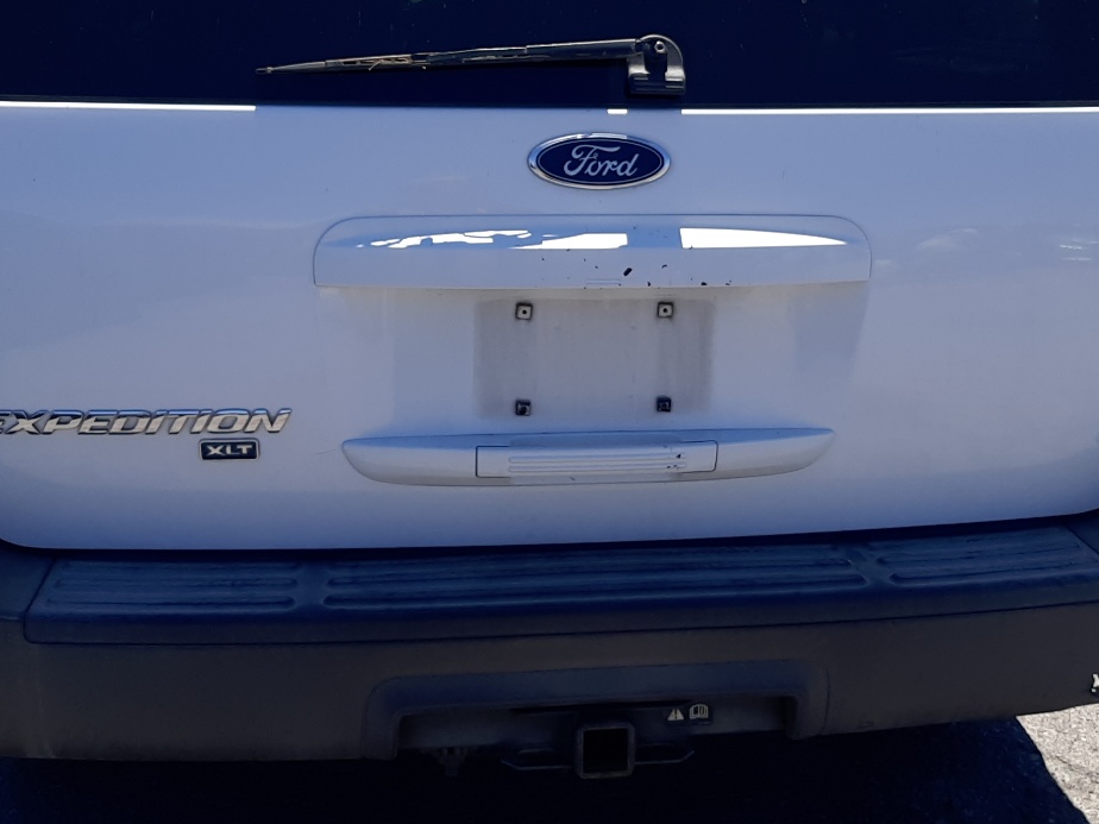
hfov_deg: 42.1
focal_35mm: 45
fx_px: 1429
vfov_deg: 31.5
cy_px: 184
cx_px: 553
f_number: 1.7
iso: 40
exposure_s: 1/2500
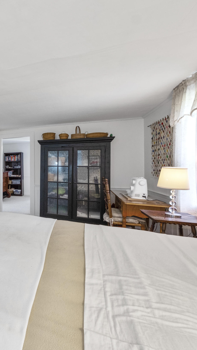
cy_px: 176
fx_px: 177
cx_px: -13
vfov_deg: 89.6
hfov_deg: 45.7
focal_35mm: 19
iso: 400
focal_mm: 8
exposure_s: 1/8
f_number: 8
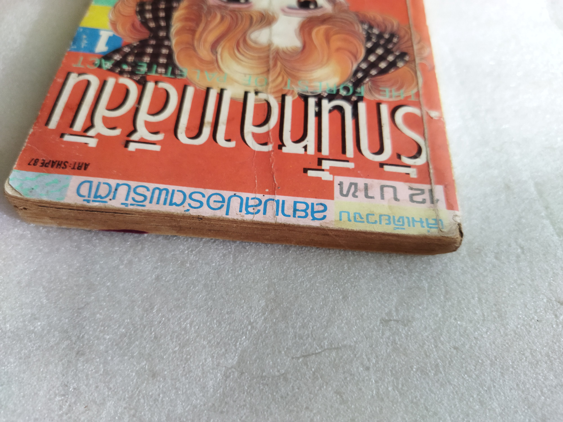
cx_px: 282
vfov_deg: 51.4
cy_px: 211
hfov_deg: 65.3
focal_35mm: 27
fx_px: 439
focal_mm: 4.71
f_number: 1.79
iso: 409
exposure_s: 1/50
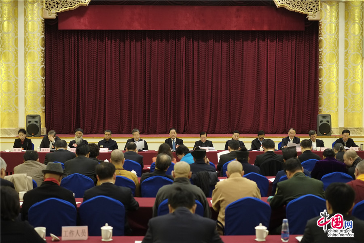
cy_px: 122
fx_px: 536
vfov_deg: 25.5
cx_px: 182
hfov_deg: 37.5
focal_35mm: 53
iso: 1600
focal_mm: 35
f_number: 2.2
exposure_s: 1/140
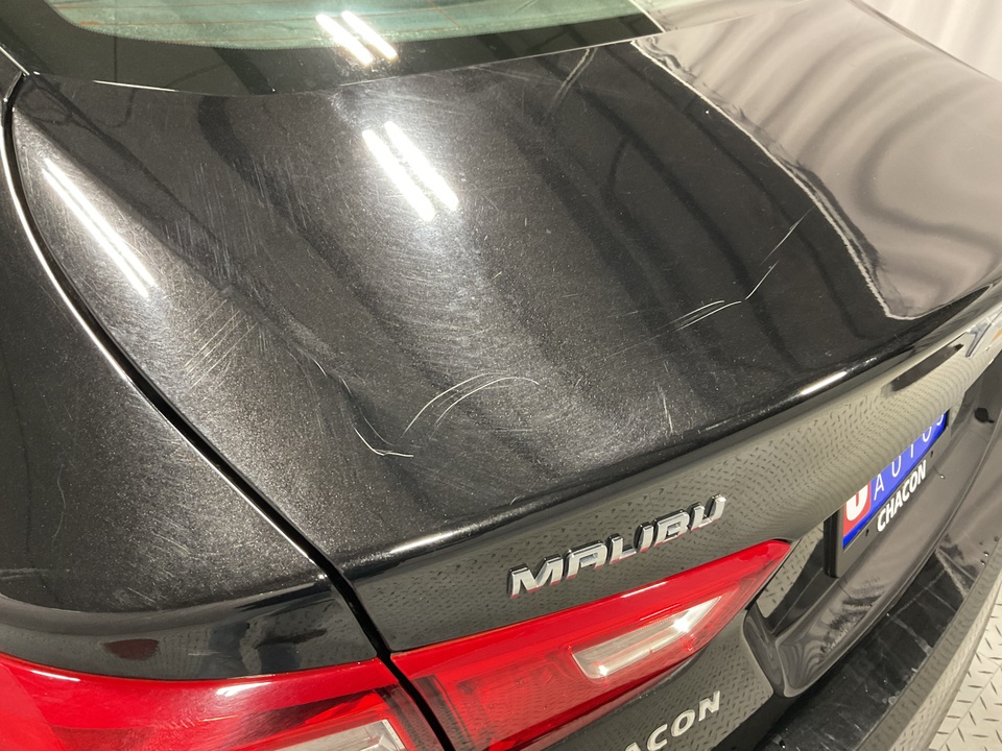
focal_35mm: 29
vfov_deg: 48.2
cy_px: 376
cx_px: 501
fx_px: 839
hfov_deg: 61.7
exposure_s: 1/50
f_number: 1.8
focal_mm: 3
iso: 250
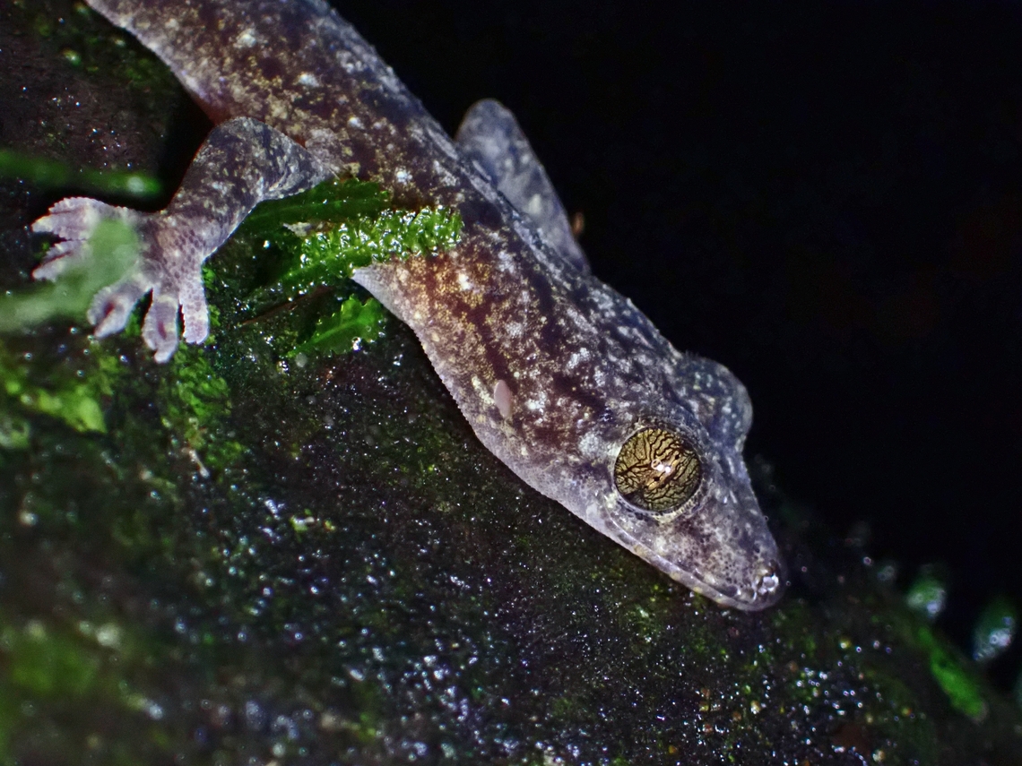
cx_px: 511
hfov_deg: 19.6
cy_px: 383
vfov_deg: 14.8
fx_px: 2952
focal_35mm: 100
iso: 1600
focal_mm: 18
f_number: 14
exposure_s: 1/100
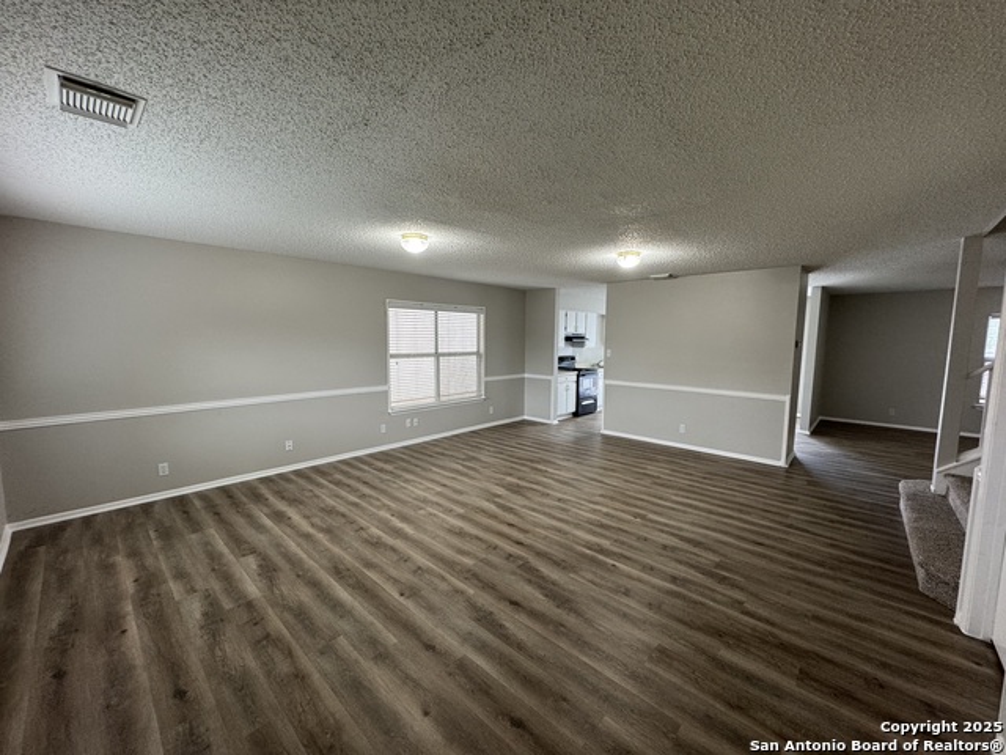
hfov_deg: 102.1
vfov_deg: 85.7
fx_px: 407
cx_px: 503
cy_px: 378
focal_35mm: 14
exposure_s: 1/60
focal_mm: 2.22
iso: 160
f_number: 2.2
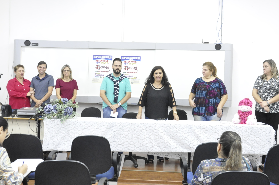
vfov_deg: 34.1
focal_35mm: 39
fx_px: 302
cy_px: 85
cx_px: 143
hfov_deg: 49.6
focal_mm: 24
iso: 3200
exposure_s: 1/25
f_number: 5.6
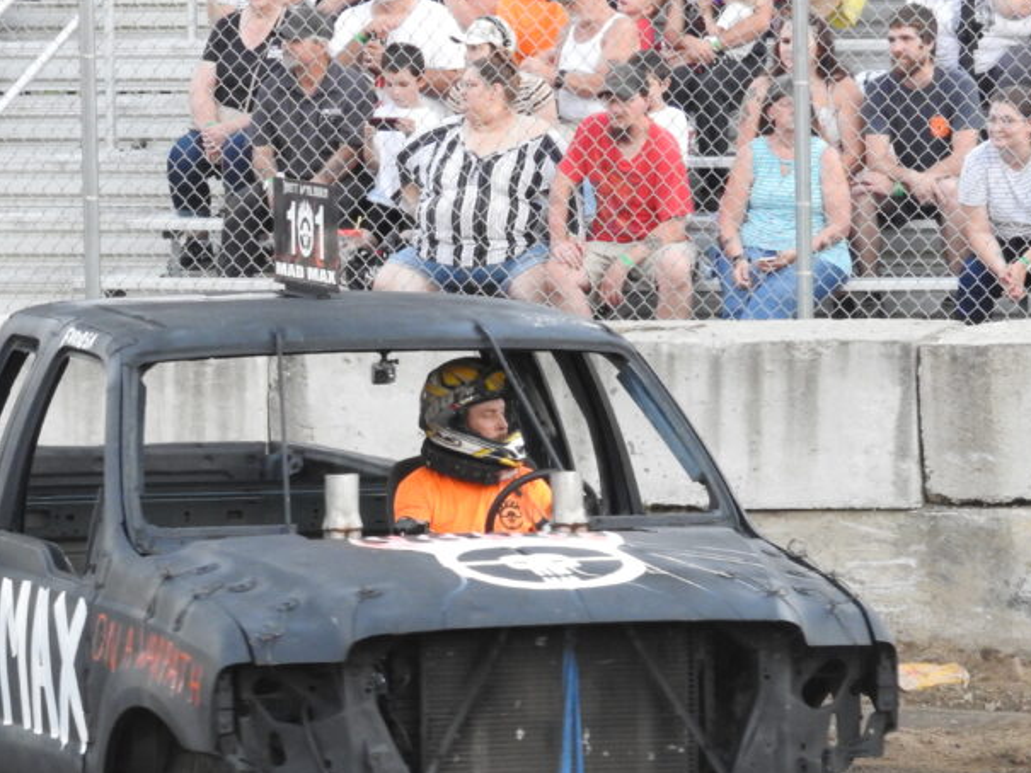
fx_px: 12601
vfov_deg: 3.5
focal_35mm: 423
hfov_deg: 4.7
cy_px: 591
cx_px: 317
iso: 400
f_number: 5.5
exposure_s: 1/30
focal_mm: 44.8
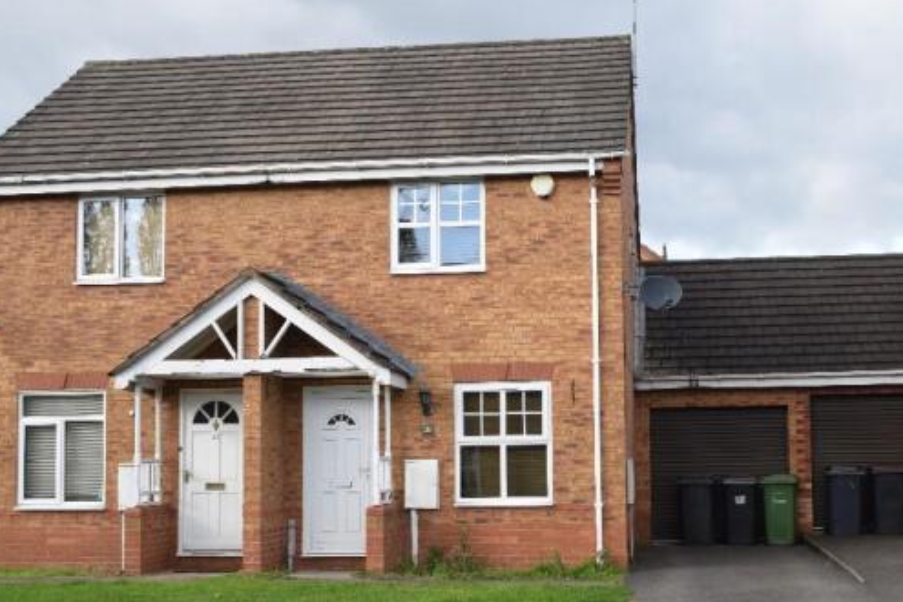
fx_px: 1246
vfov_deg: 27.1
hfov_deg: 39.7
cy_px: 362
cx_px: 545
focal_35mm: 50
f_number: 8
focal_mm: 25
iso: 360
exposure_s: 1/250
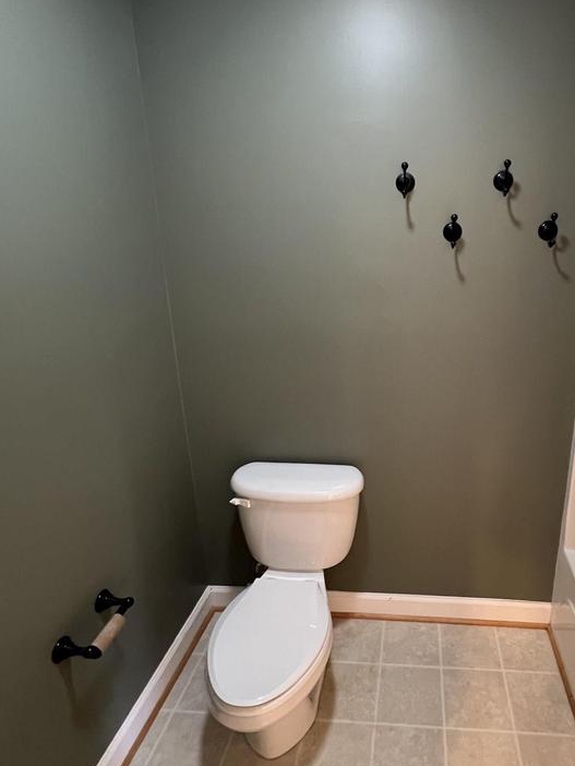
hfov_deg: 64.1
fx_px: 443
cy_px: 382
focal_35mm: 20
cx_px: 390
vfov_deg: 81.7
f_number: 1.8
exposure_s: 1/60
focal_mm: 1.57
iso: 500
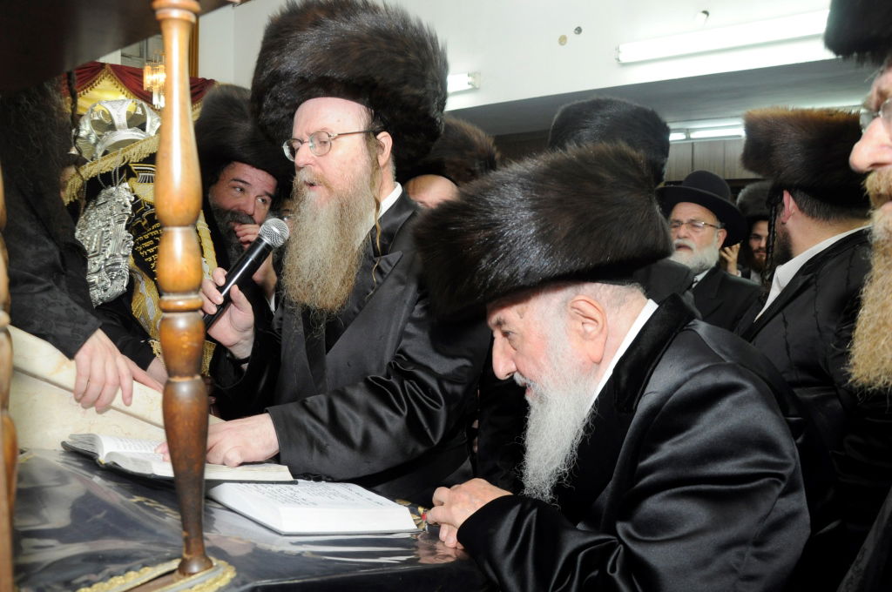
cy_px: 296
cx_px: 446
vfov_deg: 47.8
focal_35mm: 27
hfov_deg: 67.4
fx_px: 668
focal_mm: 18
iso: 800
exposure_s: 1/80
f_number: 6.3
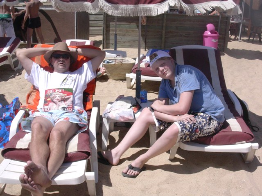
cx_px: 131
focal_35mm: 45
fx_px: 341
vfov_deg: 32.2
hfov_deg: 42.1
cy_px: 98
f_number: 5.8
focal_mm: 6.7
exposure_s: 1/443
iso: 70
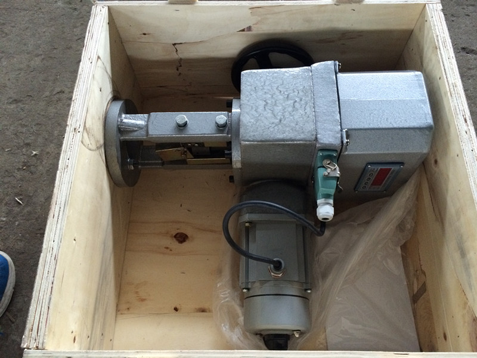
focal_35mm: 29
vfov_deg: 48.2
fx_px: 400
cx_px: 238
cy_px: 179
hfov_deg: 61.7
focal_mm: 4.15
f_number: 2.2
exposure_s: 1/17
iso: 250
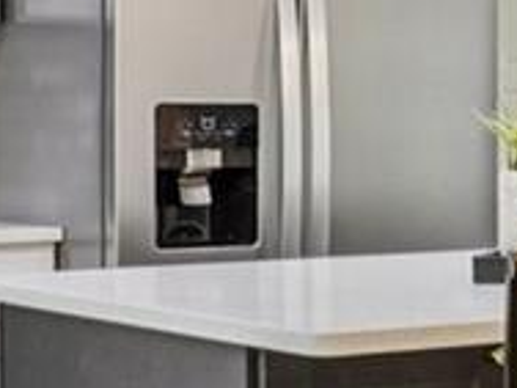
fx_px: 2076
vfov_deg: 10.6
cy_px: 99
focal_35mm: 139
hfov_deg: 11.0
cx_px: 1394
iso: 400
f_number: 9
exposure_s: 1/10
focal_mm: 17
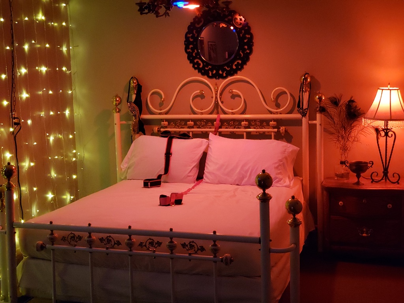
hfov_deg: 36.8
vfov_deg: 28.0
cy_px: 152
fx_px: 607
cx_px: 202
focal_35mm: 52
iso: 640
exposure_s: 1/24
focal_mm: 6
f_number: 2.4
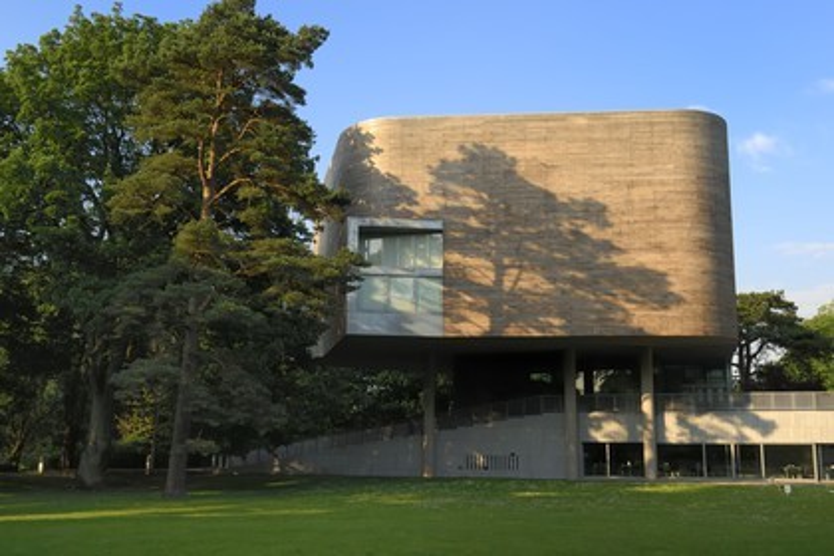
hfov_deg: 57.2
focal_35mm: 33
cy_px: 278
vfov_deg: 40.0
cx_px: 417
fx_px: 764
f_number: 8.5
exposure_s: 1/80
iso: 100
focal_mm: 22
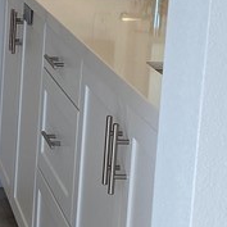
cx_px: -110
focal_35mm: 133
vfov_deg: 13.0
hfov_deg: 12.5
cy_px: 13
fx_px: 987
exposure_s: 1/128
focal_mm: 4.2
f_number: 1.6
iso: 32
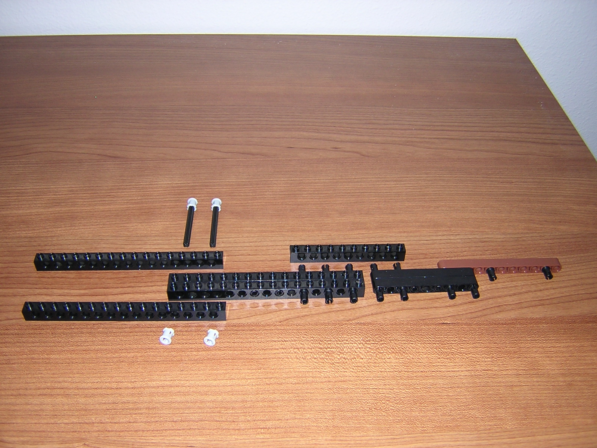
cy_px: 224
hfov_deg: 51.4
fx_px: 621
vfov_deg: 39.7
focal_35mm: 36
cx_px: 298
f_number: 2.6
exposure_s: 1/60.1
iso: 100
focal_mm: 4.7
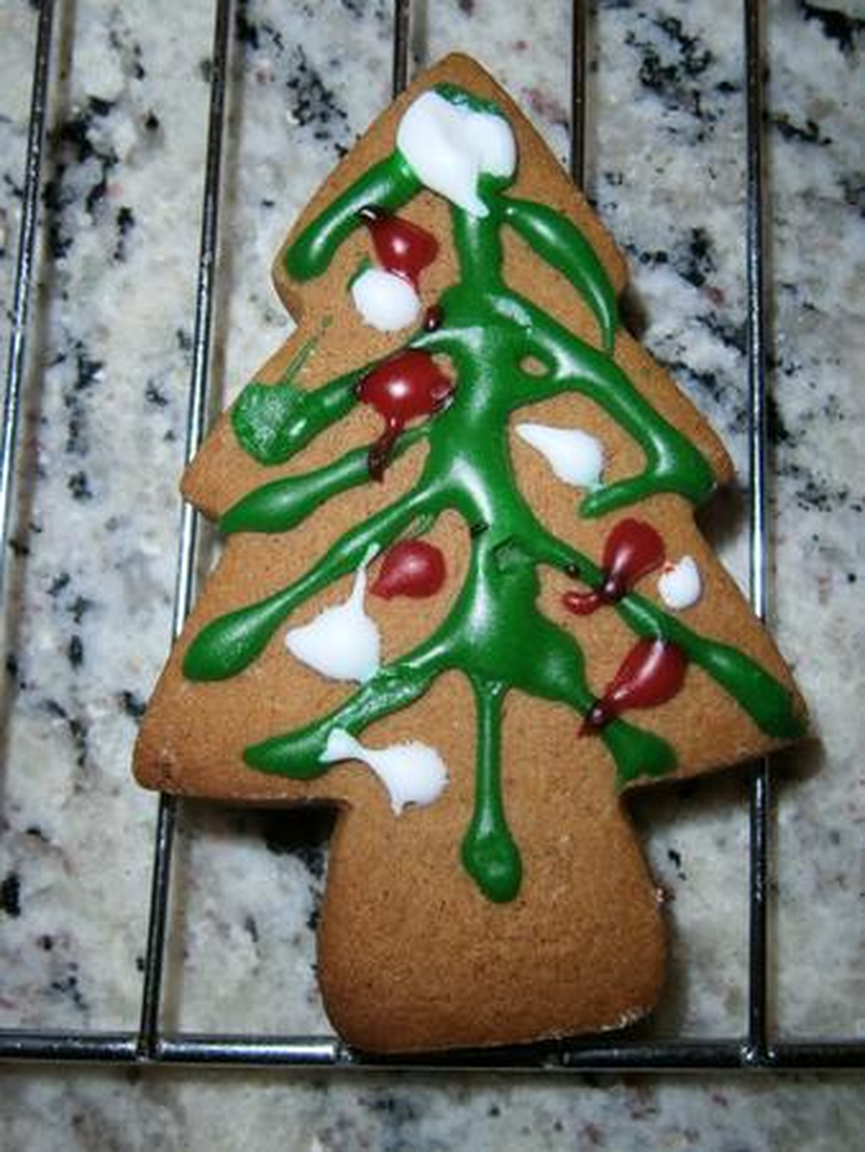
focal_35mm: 31
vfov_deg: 58.3
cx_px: 432
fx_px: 1032
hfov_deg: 45.5
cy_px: 576
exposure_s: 1/30
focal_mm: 5.5
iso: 125
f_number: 2.9
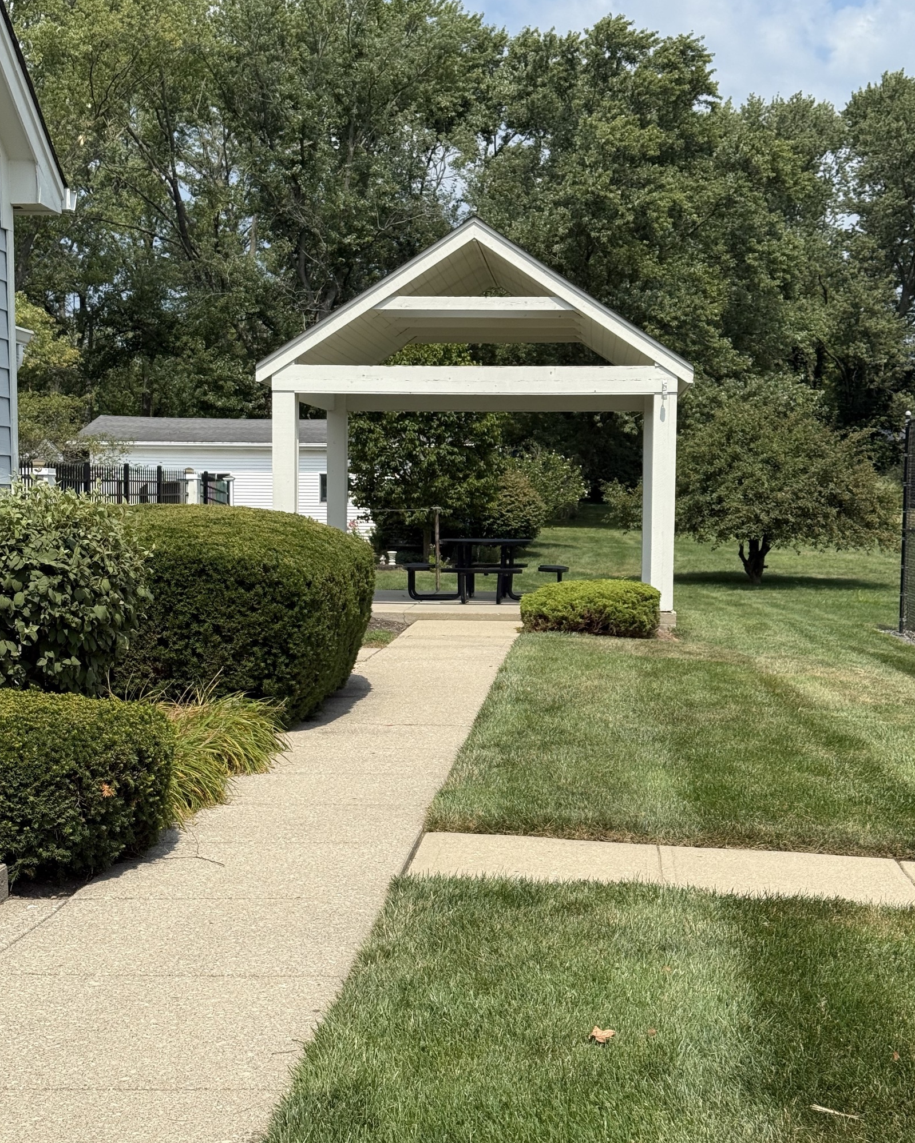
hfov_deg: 28.1
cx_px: 450
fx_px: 1828
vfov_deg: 34.7
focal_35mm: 54
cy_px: 611
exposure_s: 1/7143
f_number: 1.78
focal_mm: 6.76
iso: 80
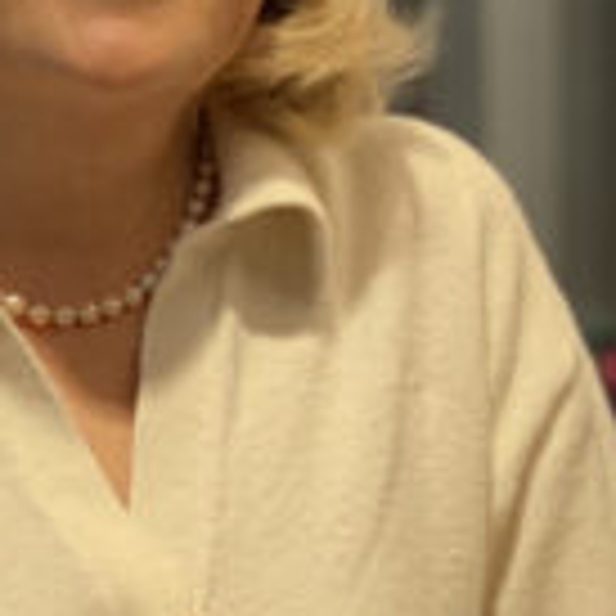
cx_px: 522
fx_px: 5194
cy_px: 265
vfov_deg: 6.8
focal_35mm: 258
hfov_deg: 6.8
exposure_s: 1/100
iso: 250
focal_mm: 6
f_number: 2
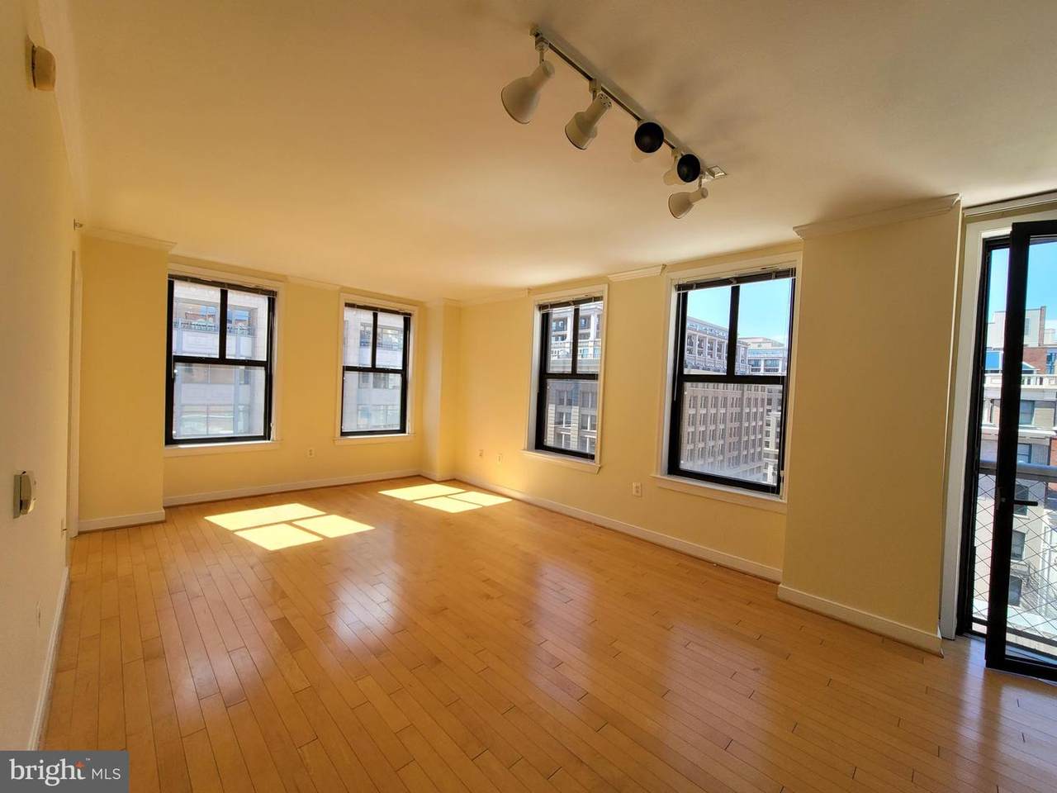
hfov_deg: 106.2
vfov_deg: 89.9
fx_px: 397
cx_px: 528
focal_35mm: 13
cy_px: 396
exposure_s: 1/276
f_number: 2.2
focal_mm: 2.2
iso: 64
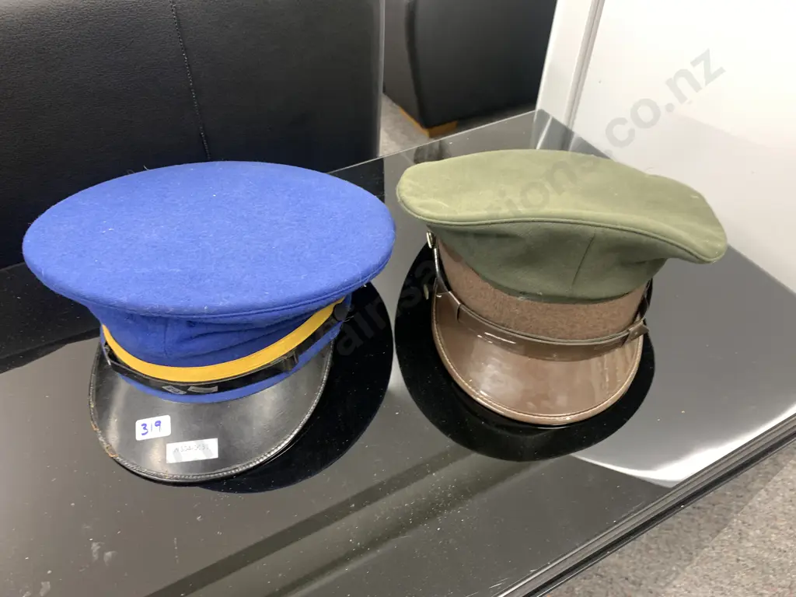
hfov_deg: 67.3
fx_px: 598
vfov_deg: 53.1
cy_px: 298
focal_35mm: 26
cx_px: 398
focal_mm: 4.25
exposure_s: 1/50
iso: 320
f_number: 1.8
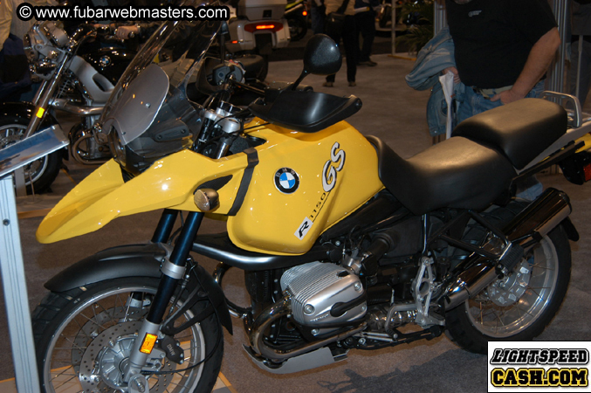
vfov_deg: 26.4
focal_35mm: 51
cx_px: 296
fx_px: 836
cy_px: 196
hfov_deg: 38.9
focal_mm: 34
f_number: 5
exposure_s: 1/60
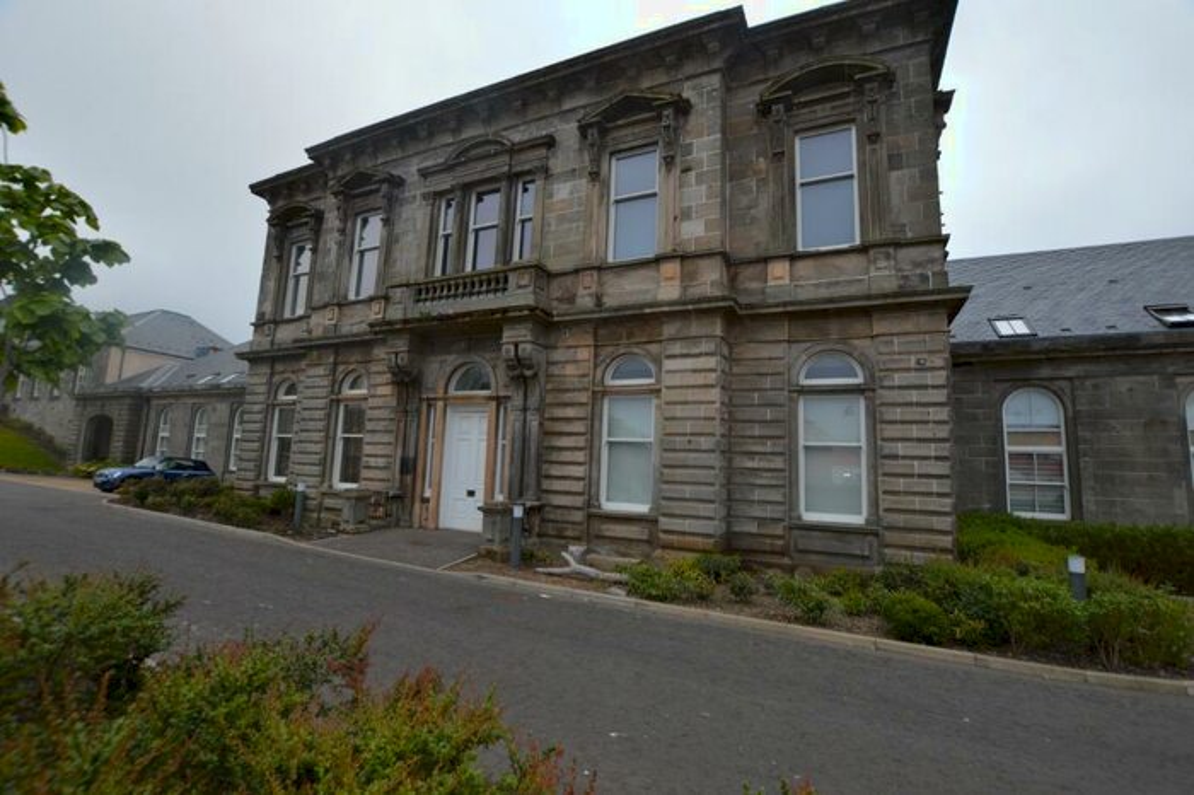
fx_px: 497
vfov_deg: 77.3
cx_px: 597
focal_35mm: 15
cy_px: 398
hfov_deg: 100.4
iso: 100
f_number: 7.1
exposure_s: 1/200
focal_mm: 10
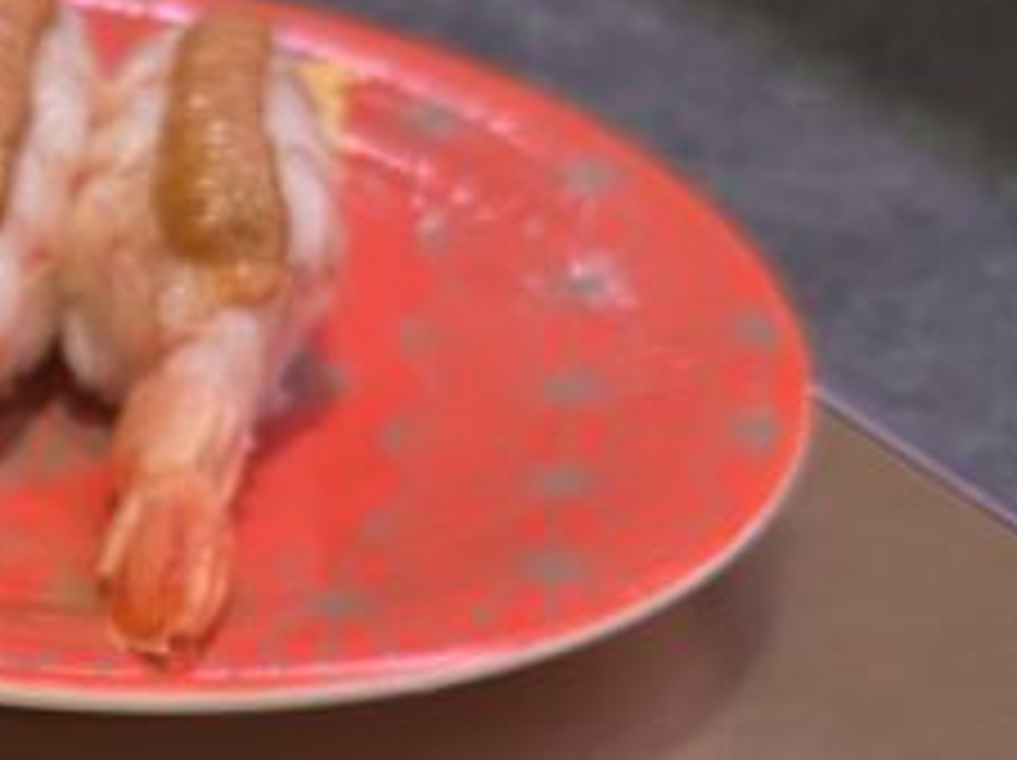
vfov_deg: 12.0
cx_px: -464
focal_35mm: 118
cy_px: 1084
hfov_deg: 15.5
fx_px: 3463
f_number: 1.6
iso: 40
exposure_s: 1/100
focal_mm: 5.96
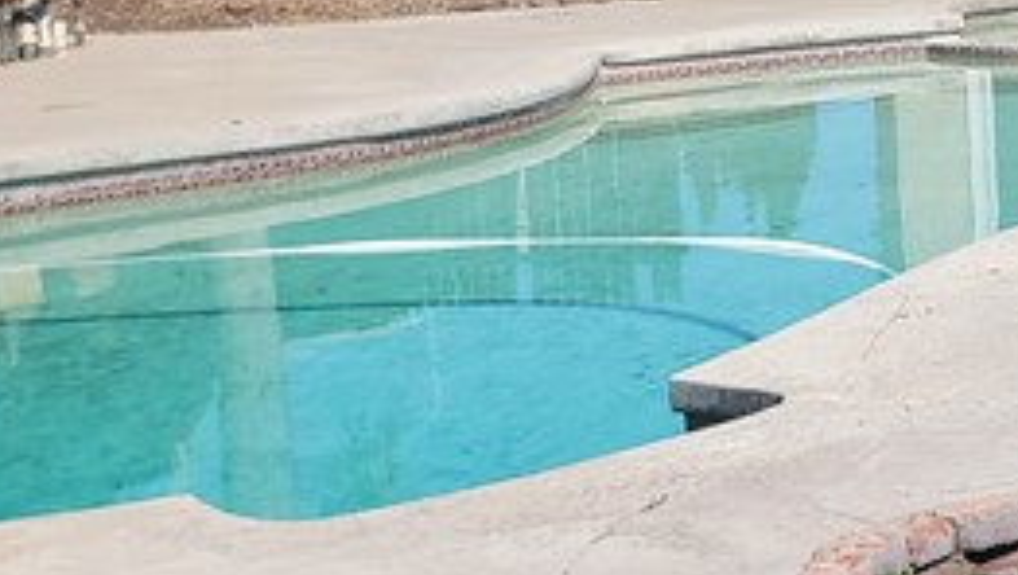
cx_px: 1947
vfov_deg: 11.8
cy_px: -8
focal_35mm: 102
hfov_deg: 16.6
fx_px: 2756
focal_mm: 6.7
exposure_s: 1/1189
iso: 16
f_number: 1.8
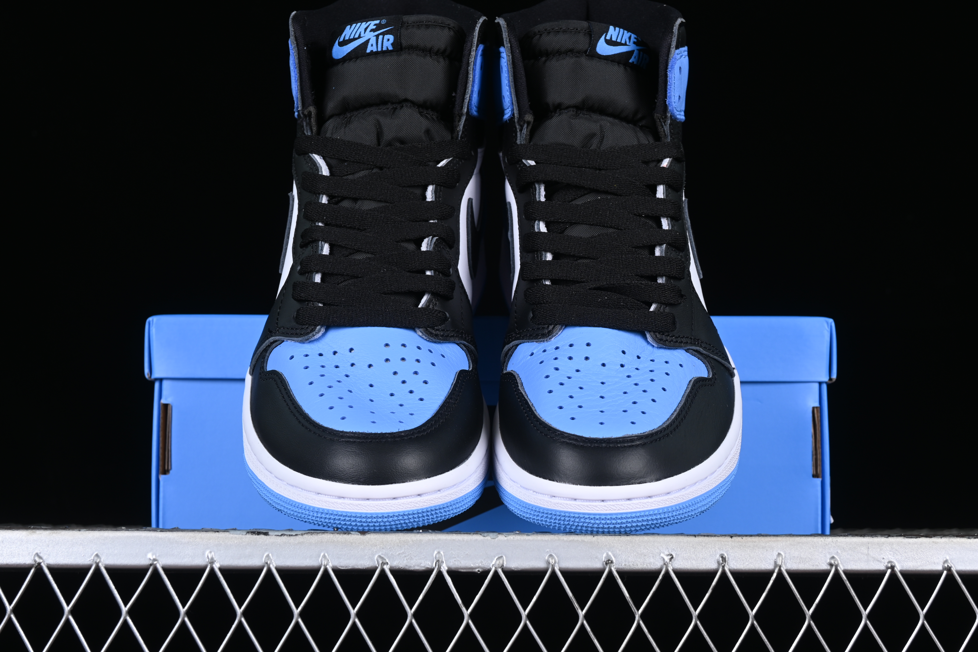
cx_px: 489
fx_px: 2037
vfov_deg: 18.2
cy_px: 326
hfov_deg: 27.0
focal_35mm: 75
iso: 160
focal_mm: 50
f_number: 8
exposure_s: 1/80
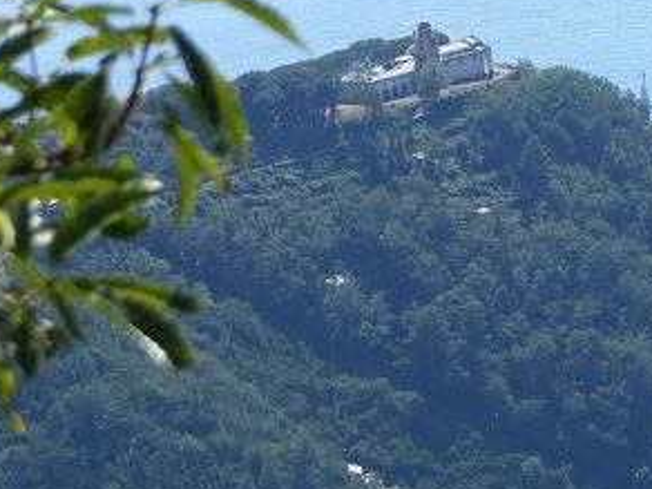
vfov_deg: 4.3
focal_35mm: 343
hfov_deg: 5.8
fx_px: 6460
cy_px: 76
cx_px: 422
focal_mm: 30.1
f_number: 2.8
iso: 100
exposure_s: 1/2000
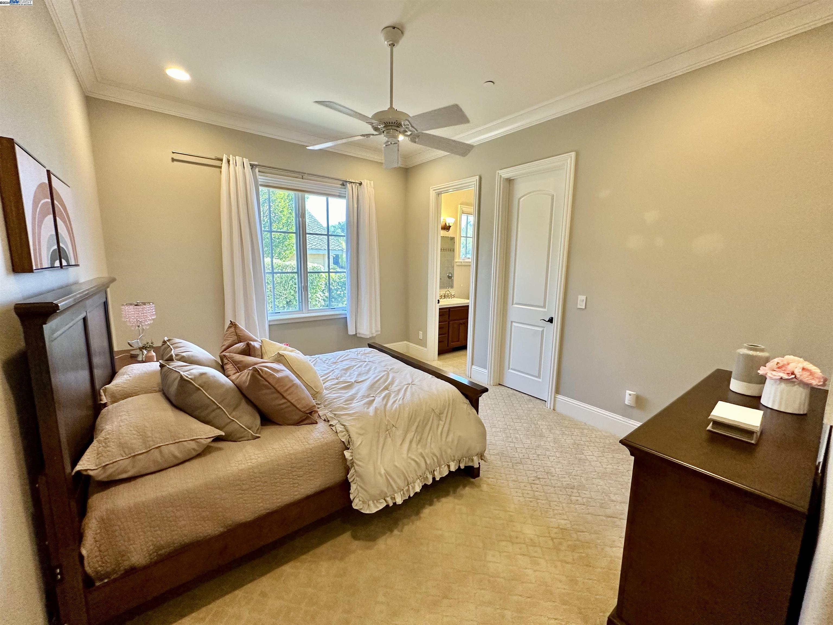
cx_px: 416
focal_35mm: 14
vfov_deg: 85.7
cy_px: 312
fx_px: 337
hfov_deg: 102.1
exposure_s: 1/120
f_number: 2.2
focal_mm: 2.22
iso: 250
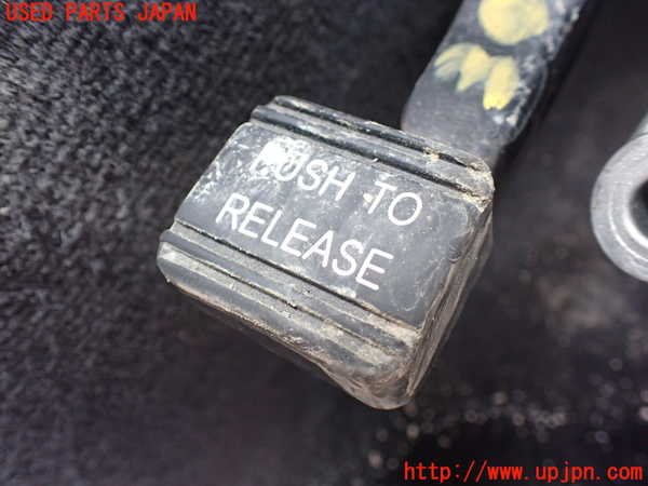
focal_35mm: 30
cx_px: 324
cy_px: 243
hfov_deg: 60.0
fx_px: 562
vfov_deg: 46.8
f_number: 2.3
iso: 500
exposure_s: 1/125
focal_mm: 5.4
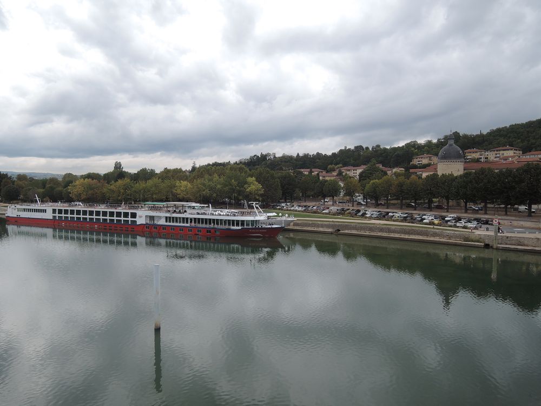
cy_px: 203
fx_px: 375
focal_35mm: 24
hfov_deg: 71.6
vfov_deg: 56.8
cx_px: 270
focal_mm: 5.1
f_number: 2.8
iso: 80
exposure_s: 1/320
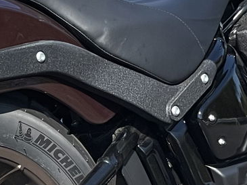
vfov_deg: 4.4
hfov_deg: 5.9
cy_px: 70
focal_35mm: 337
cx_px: 244
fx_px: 2402
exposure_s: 1/508
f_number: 2.2
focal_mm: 7.5
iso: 20
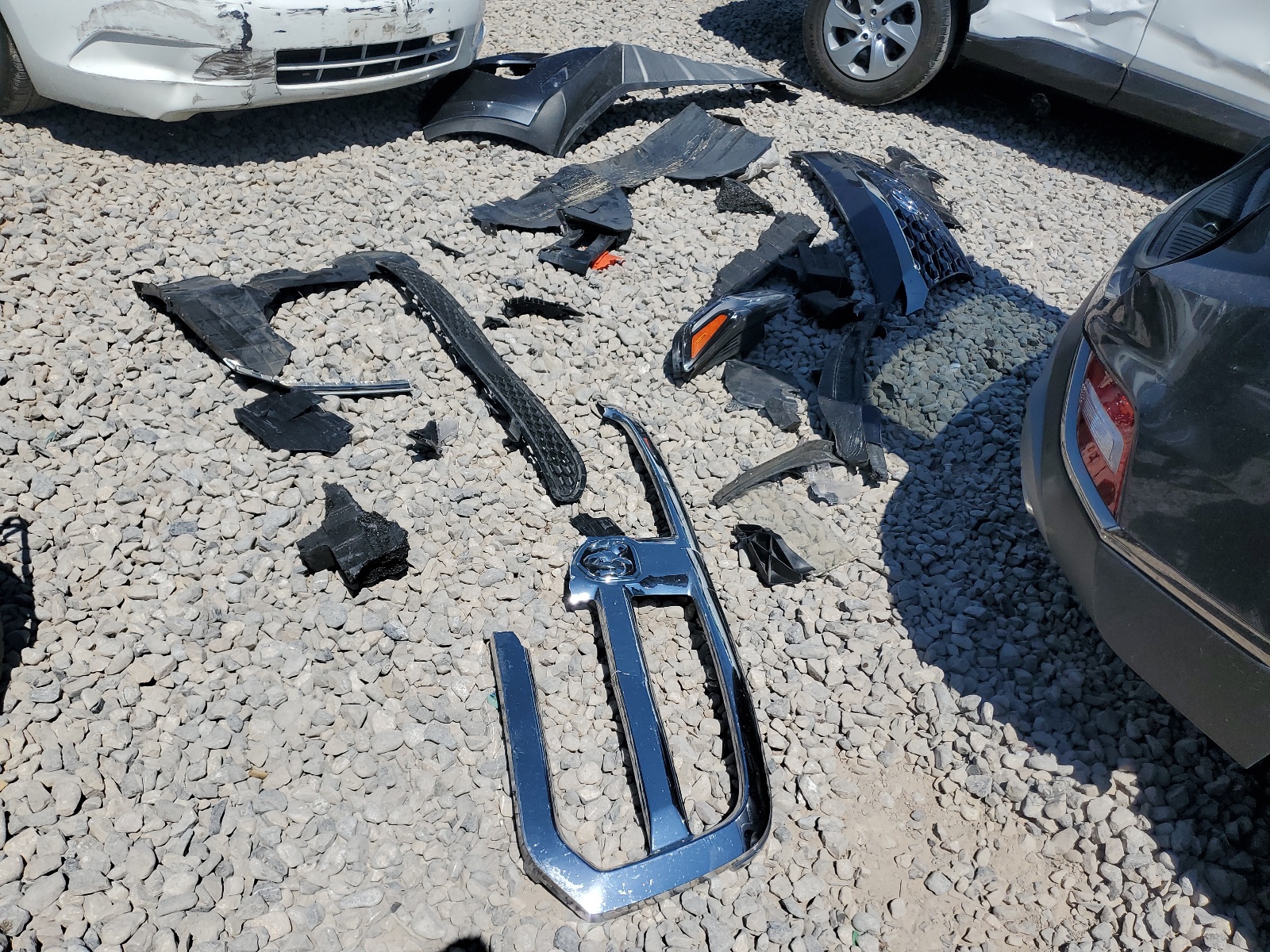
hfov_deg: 67.3
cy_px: 476
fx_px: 954
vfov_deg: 53.1
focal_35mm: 26
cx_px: 635
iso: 50
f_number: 1.5
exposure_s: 1/10000
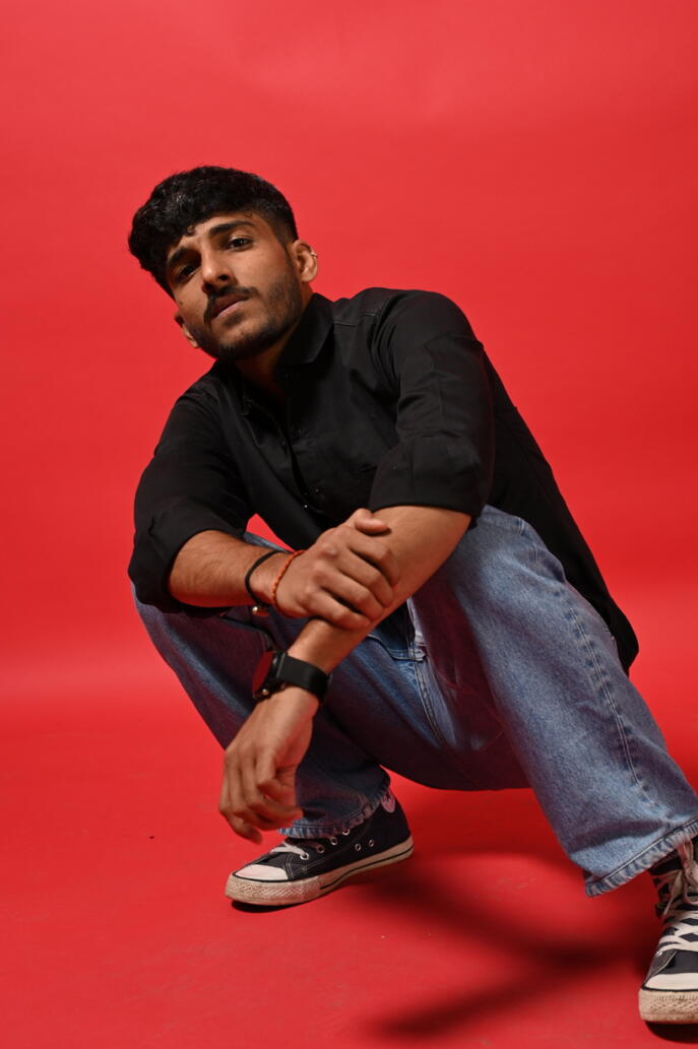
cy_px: 453
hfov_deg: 24.6
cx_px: 402
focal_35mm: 55
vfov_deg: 36.2
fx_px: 1602
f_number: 4.5
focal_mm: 45
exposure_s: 1/160
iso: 200
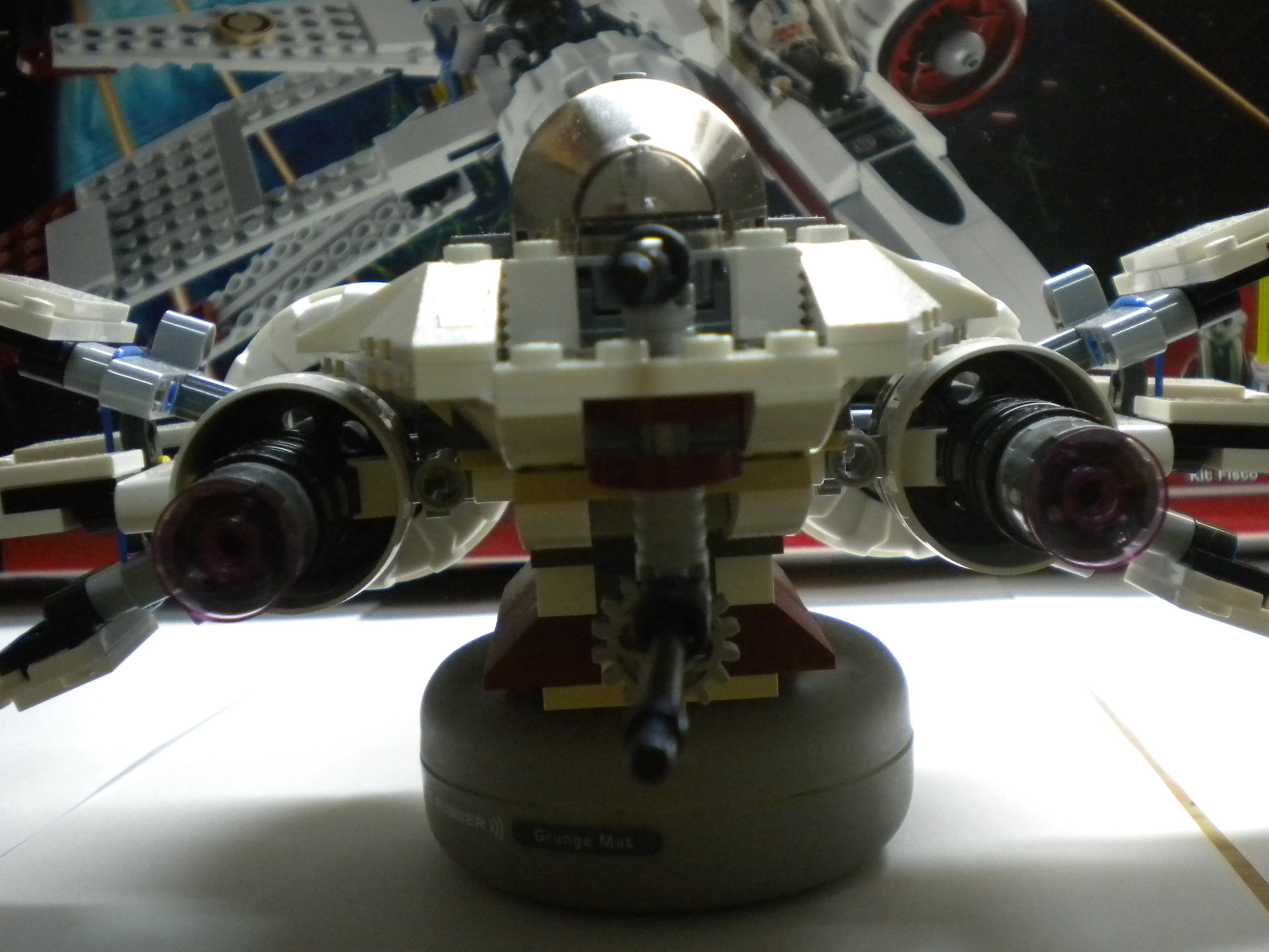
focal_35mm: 48
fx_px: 1760
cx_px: 668
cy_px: 480
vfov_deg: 30.3
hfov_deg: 39.6
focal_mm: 7.4
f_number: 3.5
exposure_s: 1/27.7
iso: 400
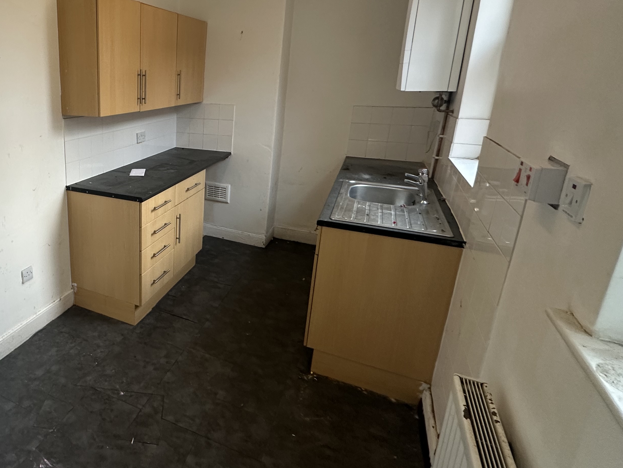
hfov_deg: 66.7
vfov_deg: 58.5
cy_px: 192
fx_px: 414
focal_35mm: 23
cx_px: 120
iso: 160
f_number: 2.2
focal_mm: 2.22
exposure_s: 1/50
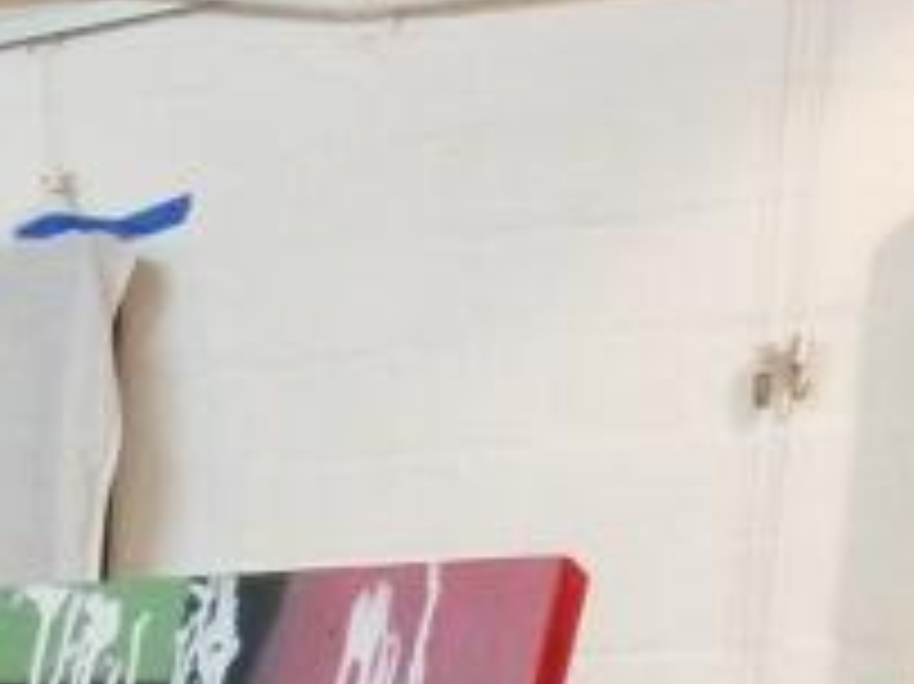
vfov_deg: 10.6
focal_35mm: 126
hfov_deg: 12.1
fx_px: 3325
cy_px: 1458
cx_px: -1378
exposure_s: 1/20
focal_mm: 4.1
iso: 400
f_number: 3.3
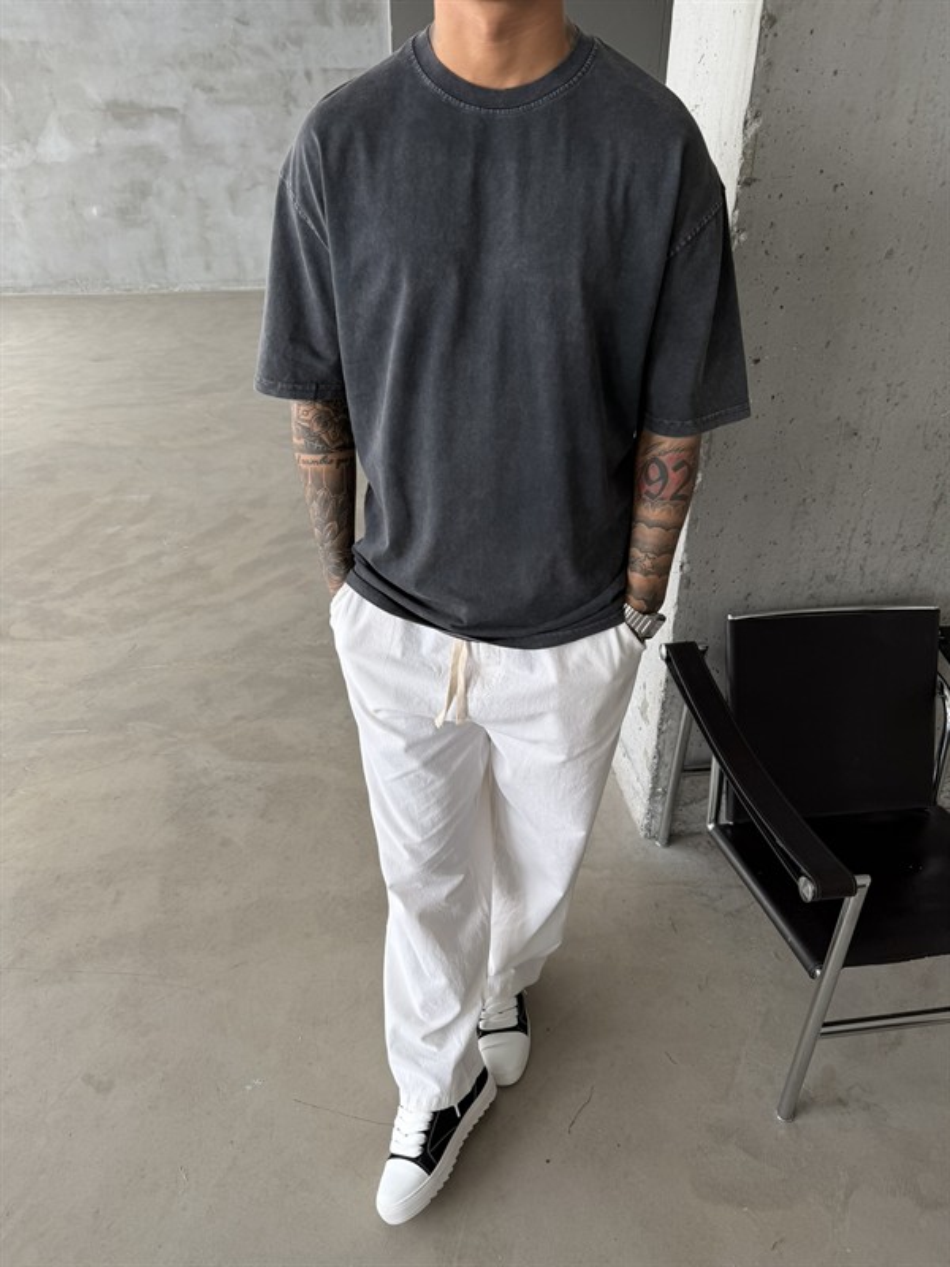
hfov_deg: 56.8
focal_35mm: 24
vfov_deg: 71.6
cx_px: 475
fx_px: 878
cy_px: 634
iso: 80
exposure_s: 1/121
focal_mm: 6.76
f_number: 1.78
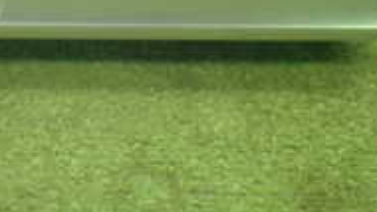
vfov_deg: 10.9
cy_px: -180
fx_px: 1030
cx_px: -16
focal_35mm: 103
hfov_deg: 20.0
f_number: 2.3
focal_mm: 5.4
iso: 800
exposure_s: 1/125
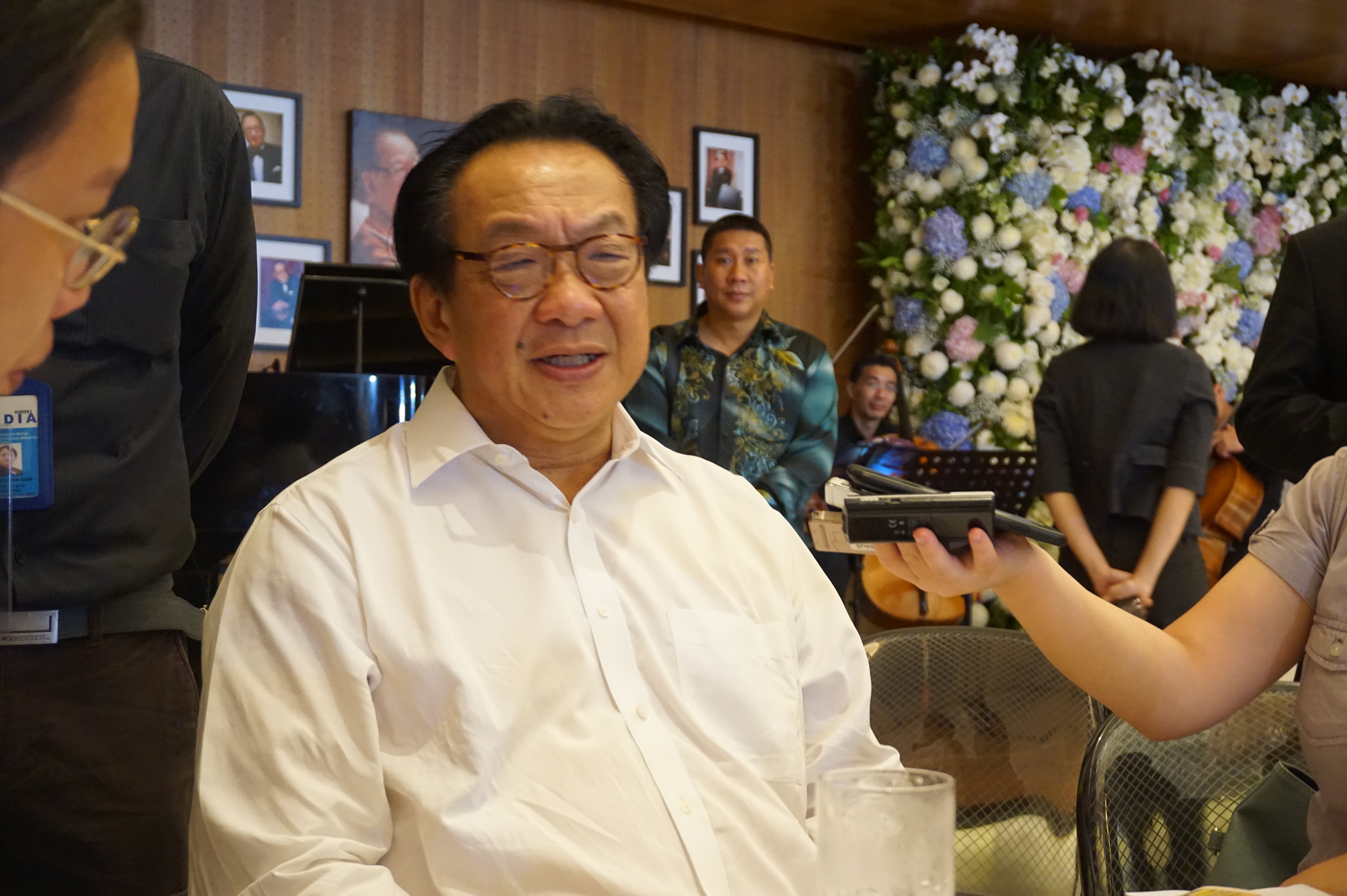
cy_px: 448
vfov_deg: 28.9
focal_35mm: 46
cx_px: 674
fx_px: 1738
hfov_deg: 42.4
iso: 3200
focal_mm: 31
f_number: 5
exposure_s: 1/15
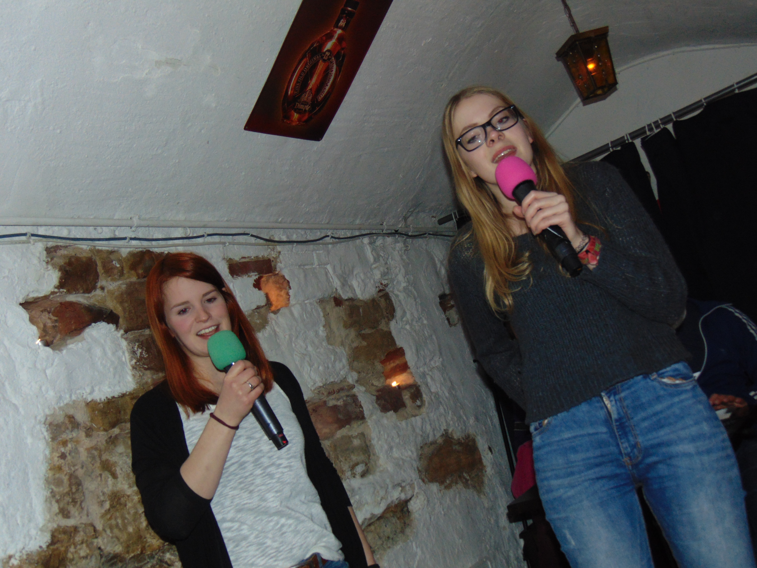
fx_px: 853
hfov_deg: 47.9
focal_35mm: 39
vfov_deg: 36.8
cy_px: 284
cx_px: 378
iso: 200
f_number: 3.3
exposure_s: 1/8
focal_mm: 6.9
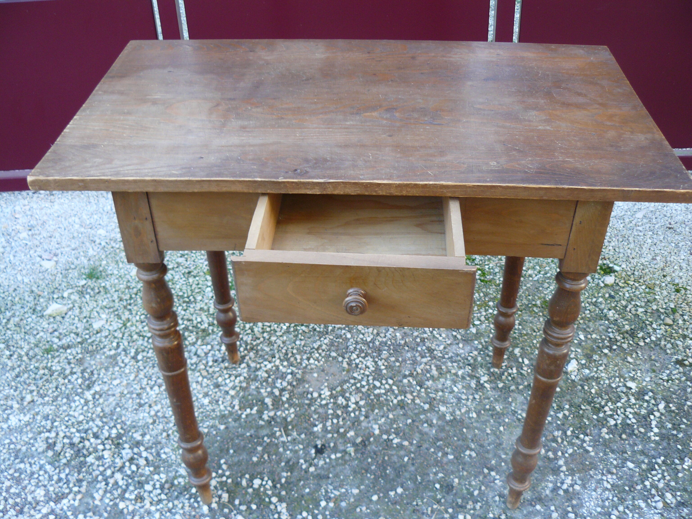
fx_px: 720
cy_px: 260
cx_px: 346
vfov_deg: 39.7
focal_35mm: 36
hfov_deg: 51.4
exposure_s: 1/30
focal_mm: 6
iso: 100
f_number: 2.8
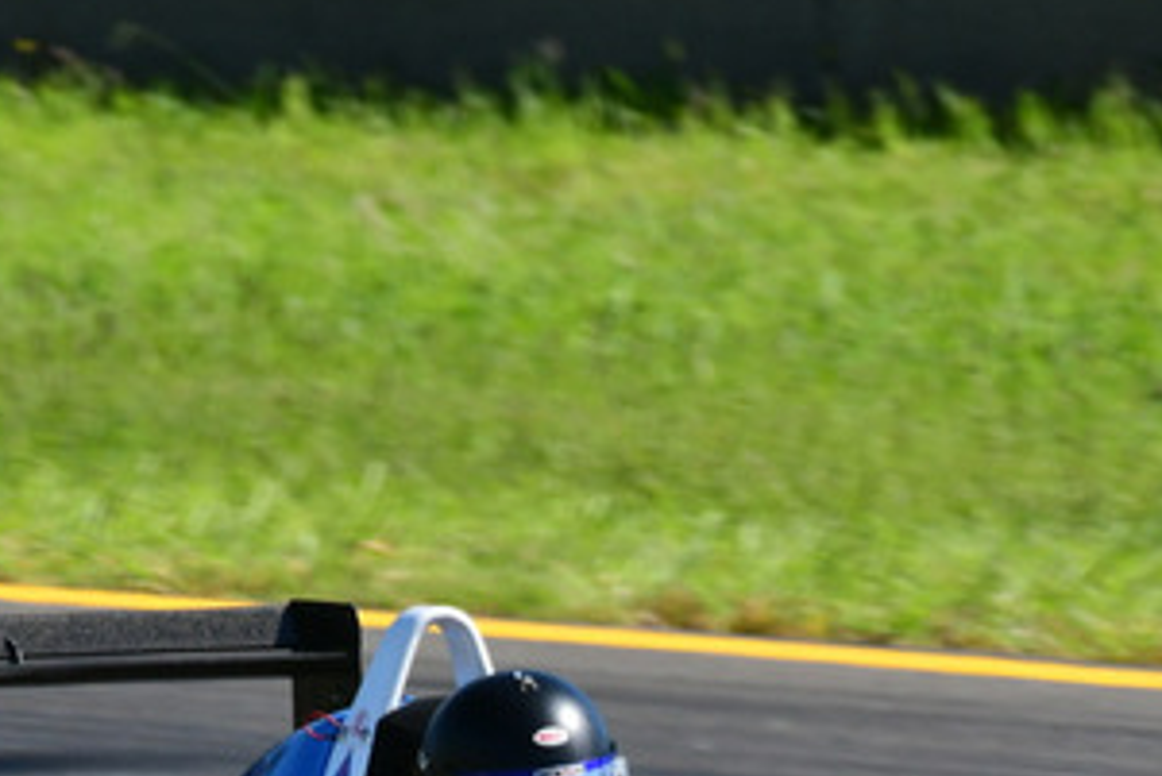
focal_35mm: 1993
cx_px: 652
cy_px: 942
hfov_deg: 1.0
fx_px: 64357
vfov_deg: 0.7
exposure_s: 1/500
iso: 400
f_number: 11
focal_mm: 500
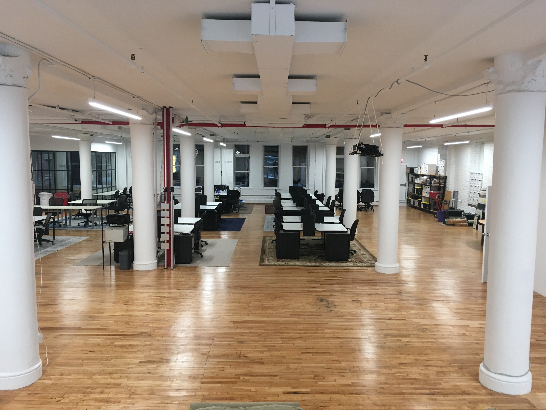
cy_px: 205
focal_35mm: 29
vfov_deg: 48.2
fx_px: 457
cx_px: 273
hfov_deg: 61.7
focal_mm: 4.15
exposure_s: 1/30
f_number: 2.2
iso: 100
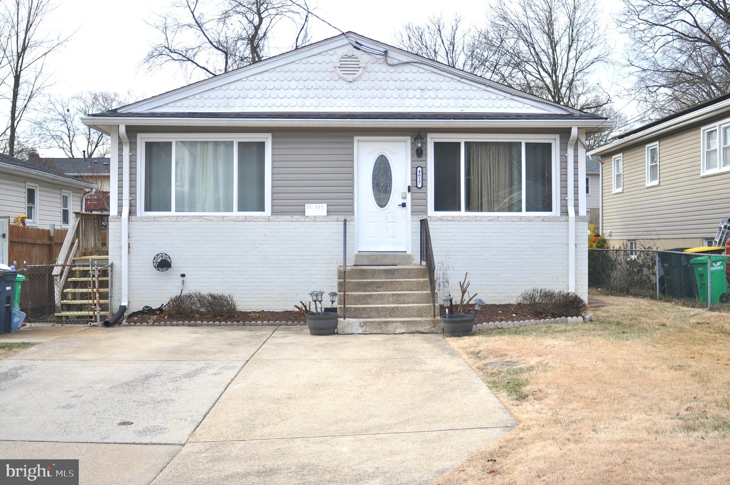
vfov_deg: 31.8
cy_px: 242
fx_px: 851
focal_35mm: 42
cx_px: 365
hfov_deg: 46.5
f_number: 2.8
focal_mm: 28
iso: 200
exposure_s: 1/1000
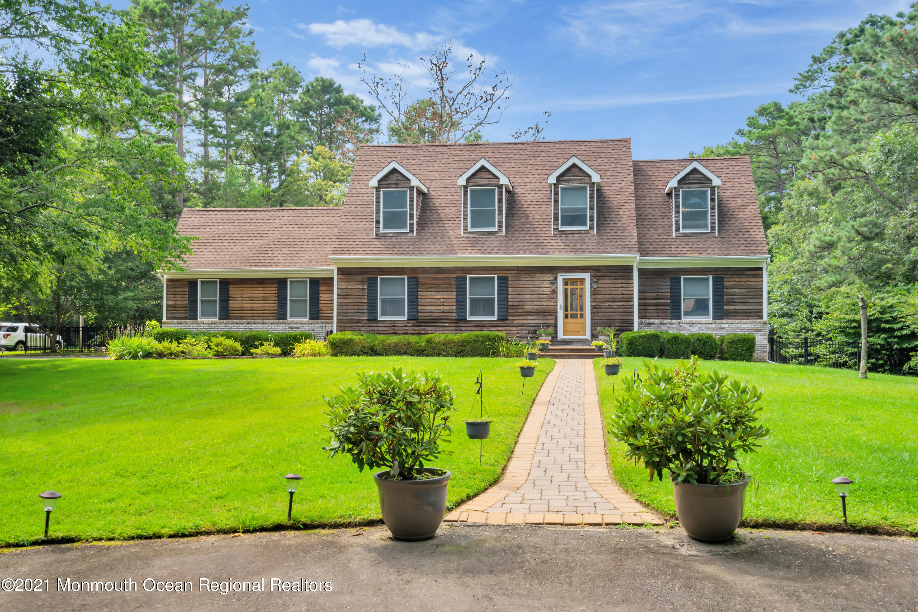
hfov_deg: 54.4
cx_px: 459
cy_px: 306
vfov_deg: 37.9
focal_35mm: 35
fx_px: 892
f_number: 16
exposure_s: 1/8
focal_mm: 35
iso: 100
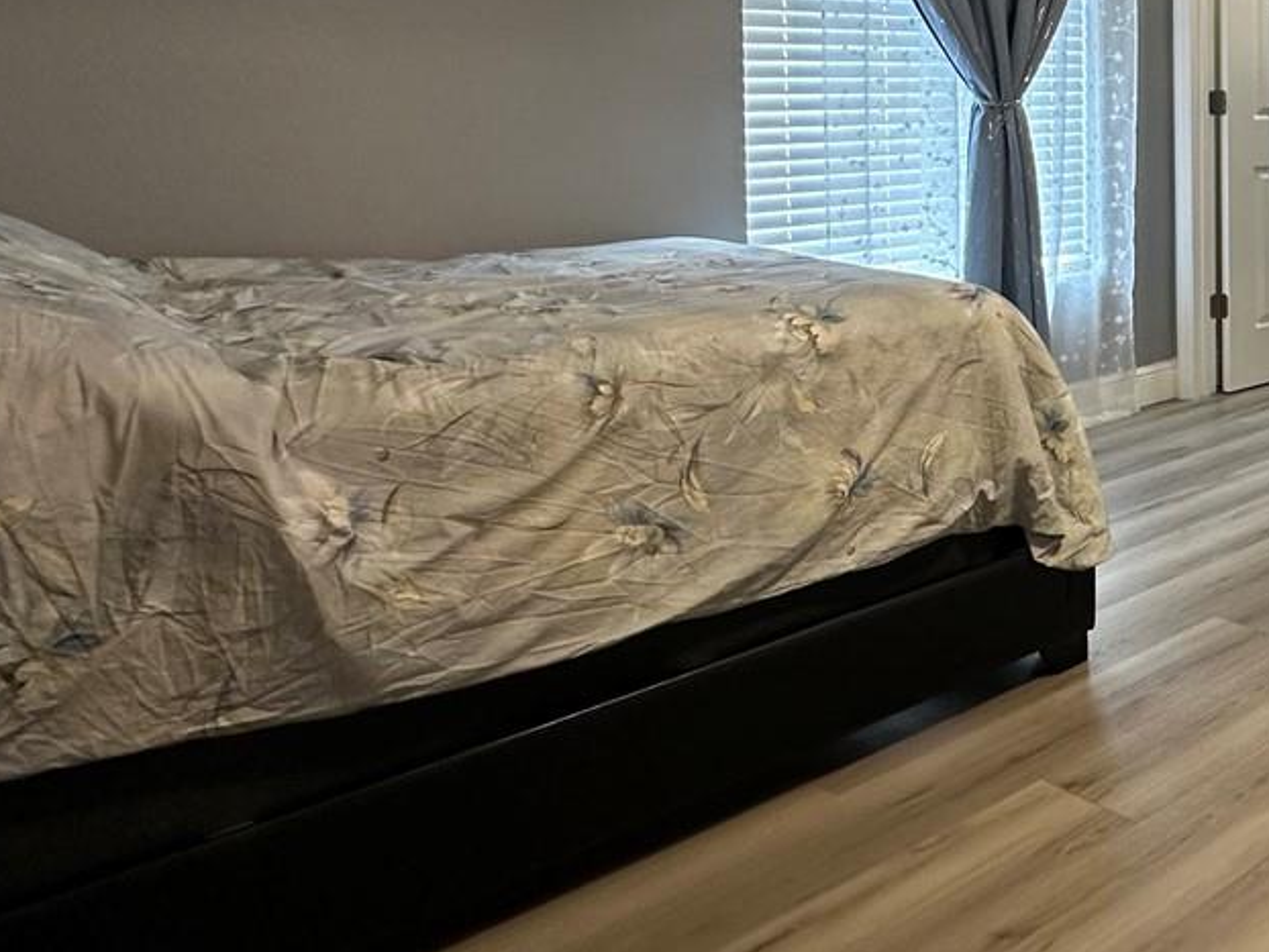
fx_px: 1320
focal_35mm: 36
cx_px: 1444
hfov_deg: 40.0
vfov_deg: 37.4
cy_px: 120
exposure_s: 1/60
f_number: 2.2
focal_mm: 2.22
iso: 250
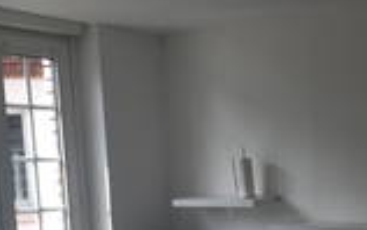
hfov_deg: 28.8
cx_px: 290
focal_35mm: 70
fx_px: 701
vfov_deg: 17.7
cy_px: 276
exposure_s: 1/170
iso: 32
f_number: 2.2
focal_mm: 4.15
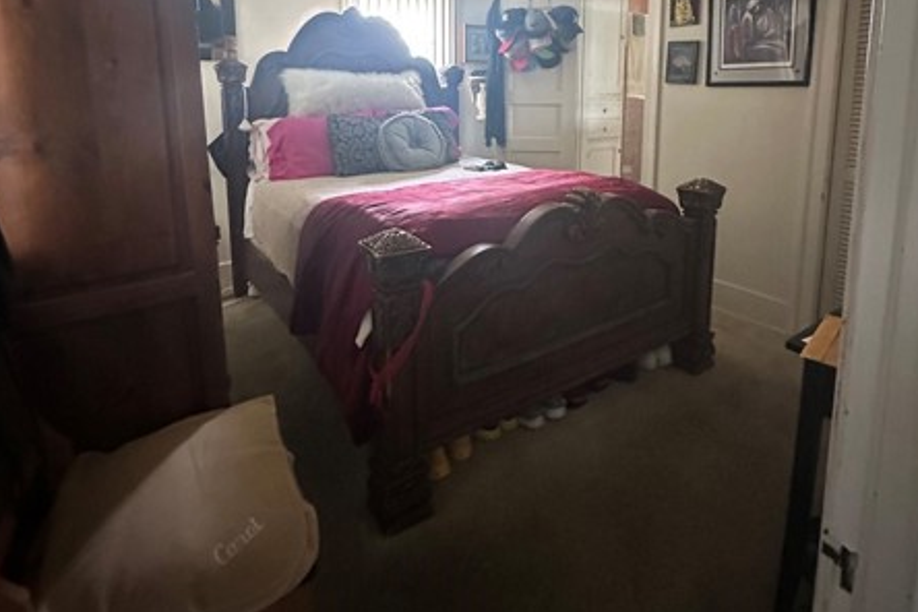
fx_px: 535
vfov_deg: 56.8
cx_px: 486
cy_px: 159
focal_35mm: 21
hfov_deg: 81.1
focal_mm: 2.22
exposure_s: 1/52
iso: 1250
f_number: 2.2
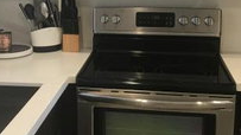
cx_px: 87
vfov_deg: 18.6
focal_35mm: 64
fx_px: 409
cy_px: 25
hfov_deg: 32.7
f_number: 1.8
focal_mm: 3.99
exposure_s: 1/30
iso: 40
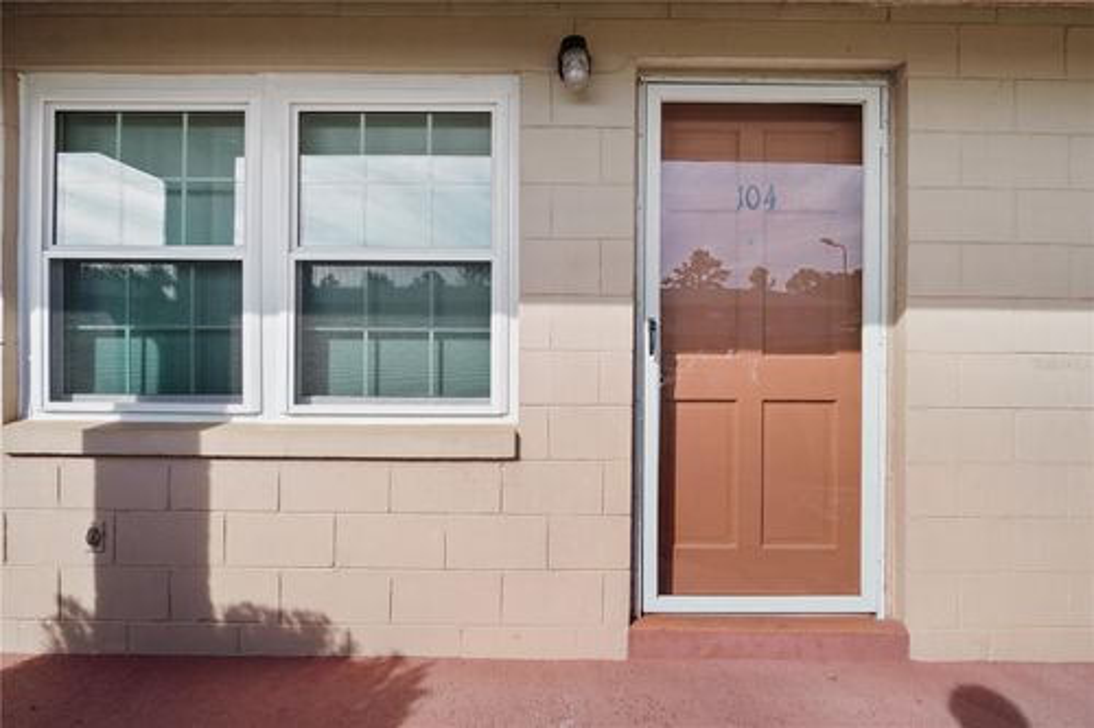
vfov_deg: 77.3
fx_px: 456
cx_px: 547
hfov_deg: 100.4
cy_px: 364
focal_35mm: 15
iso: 100
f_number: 8
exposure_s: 1/80
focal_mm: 10
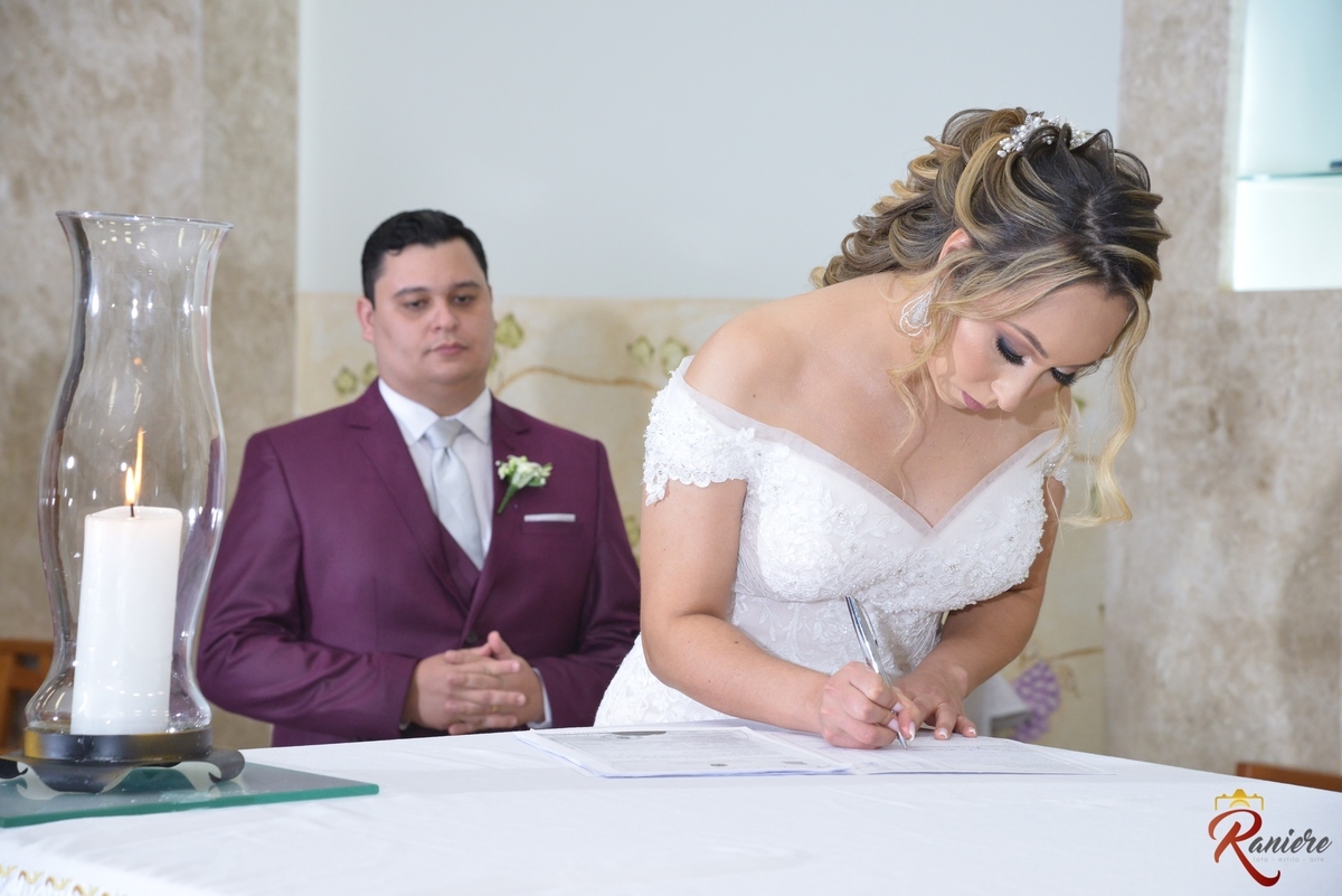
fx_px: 3431
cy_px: 448
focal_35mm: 92
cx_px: 671
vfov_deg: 14.9
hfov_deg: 22.1
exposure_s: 1/125
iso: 3200
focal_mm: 92
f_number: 7.1
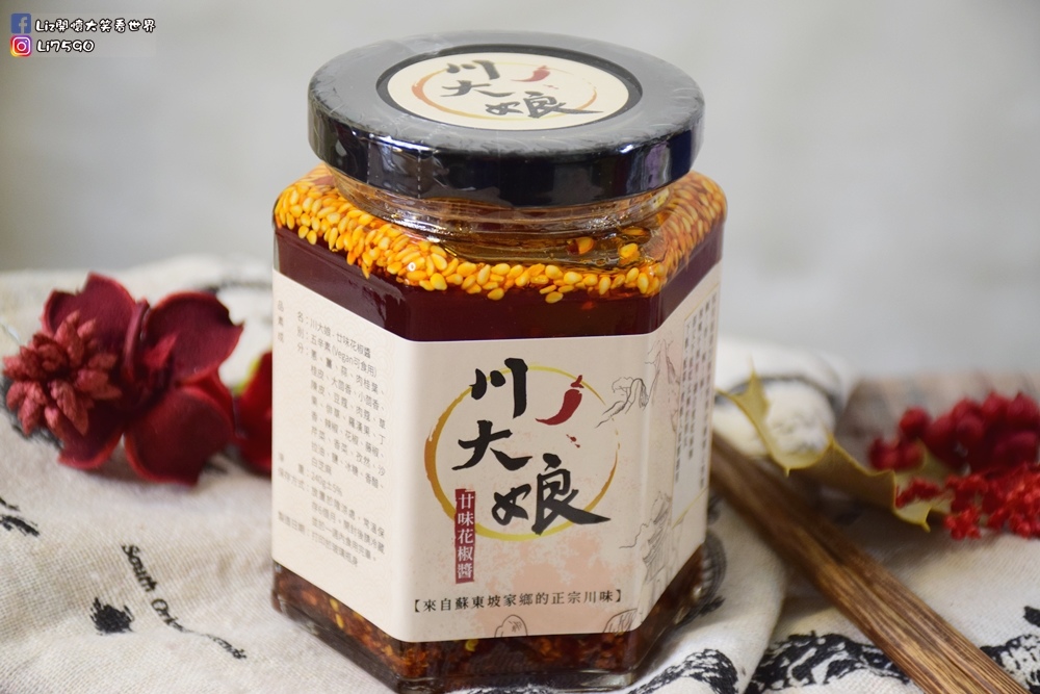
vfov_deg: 11.4
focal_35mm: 120
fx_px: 3467
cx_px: 520
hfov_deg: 17.1
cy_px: 347
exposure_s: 1/125
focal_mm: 80
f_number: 5.3
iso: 1600
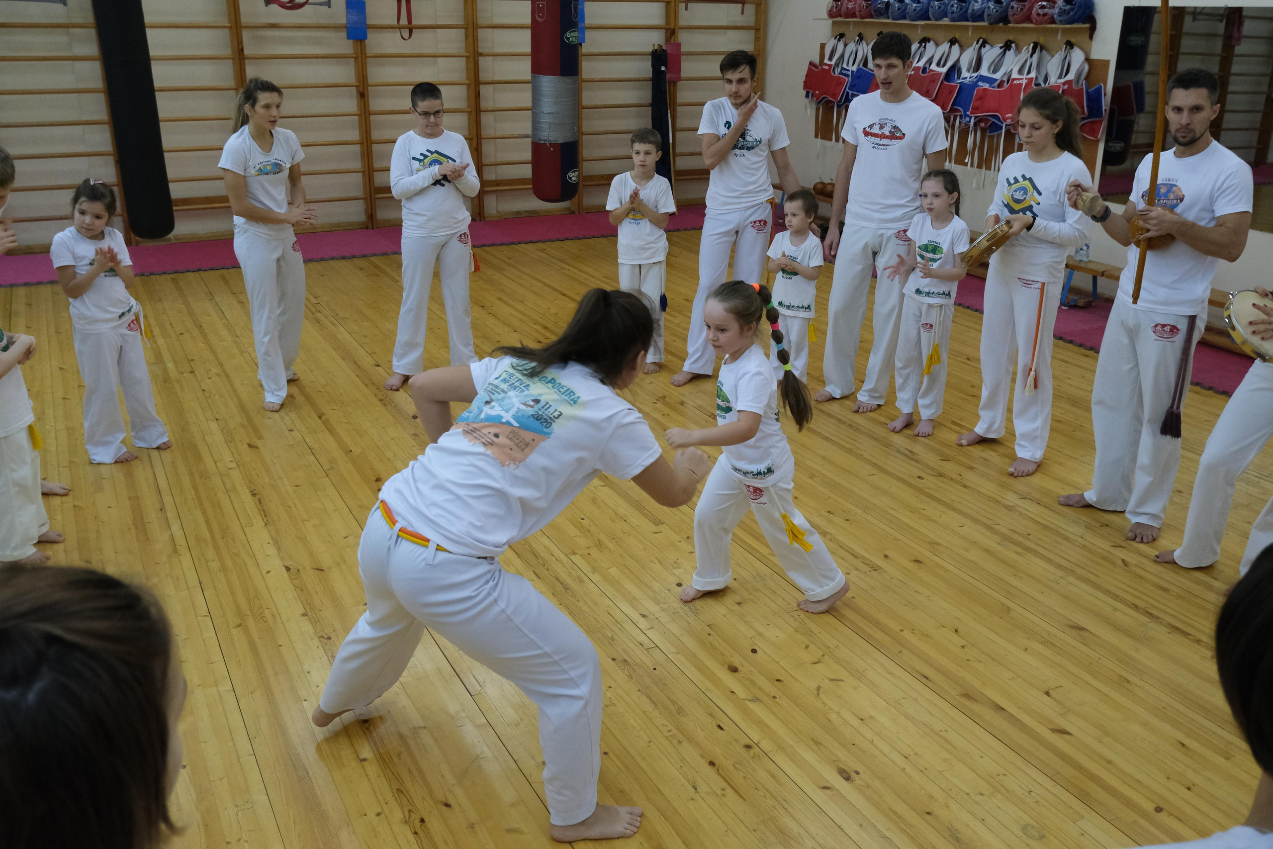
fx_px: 1132
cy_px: 424
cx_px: 636
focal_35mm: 32
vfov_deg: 41.1
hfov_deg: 58.7
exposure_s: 1/320
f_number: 4.2
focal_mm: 21.5
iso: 2500
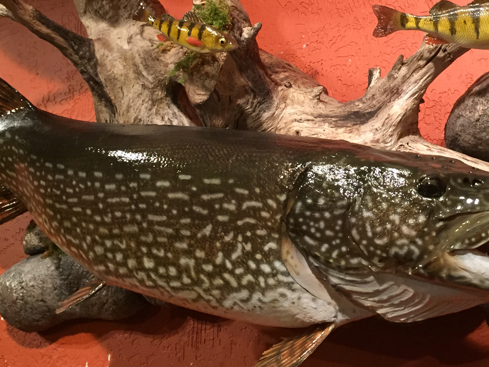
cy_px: 88
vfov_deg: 28.1
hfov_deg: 36.7
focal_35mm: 51
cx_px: 358
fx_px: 720
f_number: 2.2
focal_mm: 4.15
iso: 250
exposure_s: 1/24
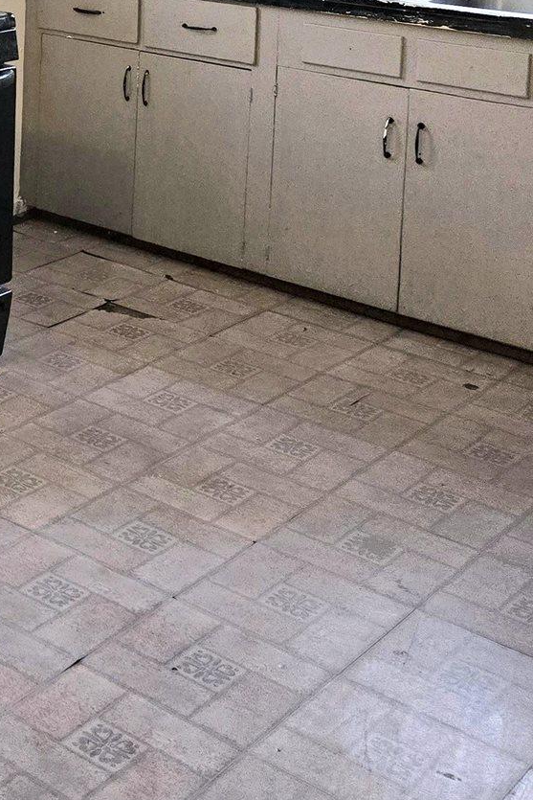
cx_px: -286
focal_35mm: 66
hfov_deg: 18.2
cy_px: -50
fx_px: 1465
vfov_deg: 28.1
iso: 250
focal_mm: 6.3
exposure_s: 1/120
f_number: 1.7
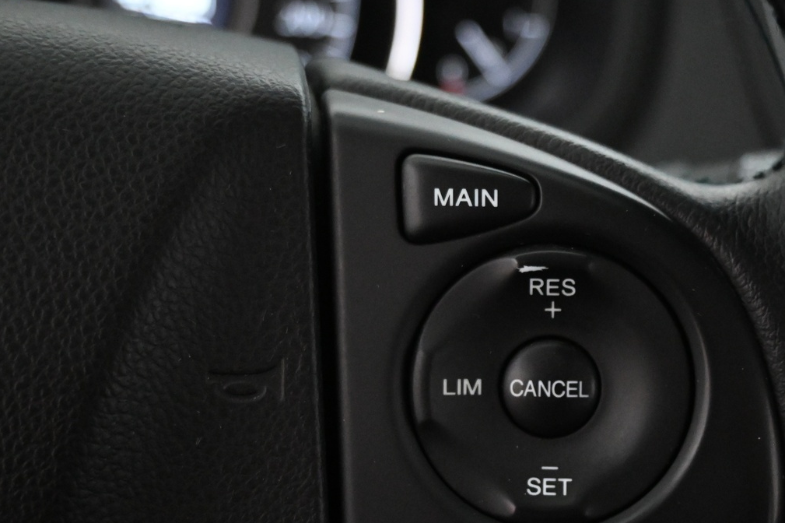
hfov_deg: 36.2
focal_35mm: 54
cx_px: 551
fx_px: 1182
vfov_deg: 24.7
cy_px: 376
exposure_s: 1/40
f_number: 4
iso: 4500
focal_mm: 22.5
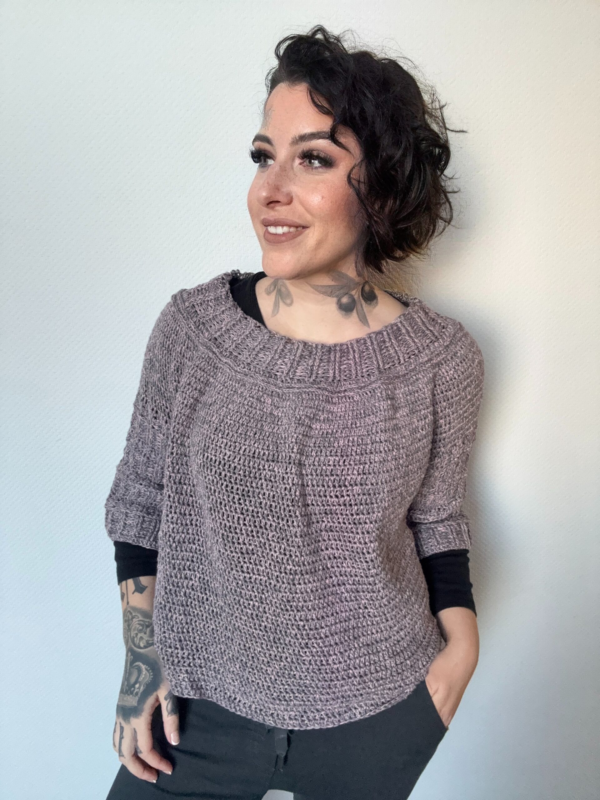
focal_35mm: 23
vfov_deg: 73.9
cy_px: 400
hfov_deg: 58.9
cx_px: 300
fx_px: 532
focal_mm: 2.69
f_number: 1.9
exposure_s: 1/60
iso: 160
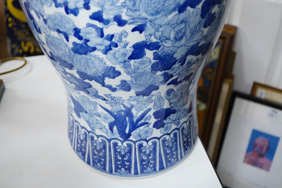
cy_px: 94
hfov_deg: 43.6
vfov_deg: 29.9
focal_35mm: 45
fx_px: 352
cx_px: 141
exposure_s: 1/125
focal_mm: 30
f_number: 3.5
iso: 2000
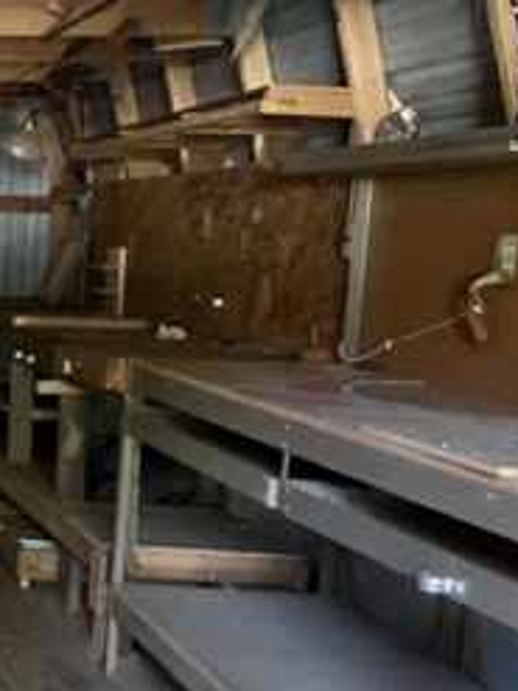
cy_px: 358
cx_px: -364
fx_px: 1078
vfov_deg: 35.6
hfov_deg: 20.6
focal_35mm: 54
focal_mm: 1.57
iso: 800
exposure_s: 1/60
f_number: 1.8
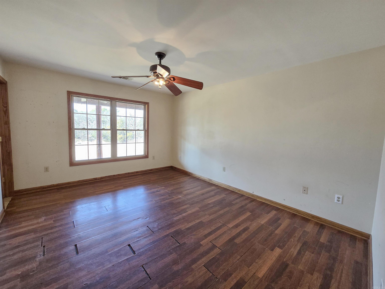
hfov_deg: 106.2
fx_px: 145
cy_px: 144
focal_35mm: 13
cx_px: 192
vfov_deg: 89.9
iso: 100
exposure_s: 1/60
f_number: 2.2
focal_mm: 2.2
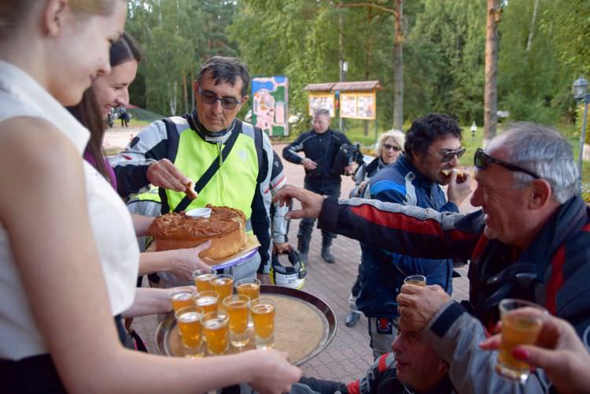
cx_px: 295
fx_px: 492
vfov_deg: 43.6
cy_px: 197
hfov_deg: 61.9
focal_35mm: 30
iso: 200
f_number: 2.8
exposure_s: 1/160
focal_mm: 20
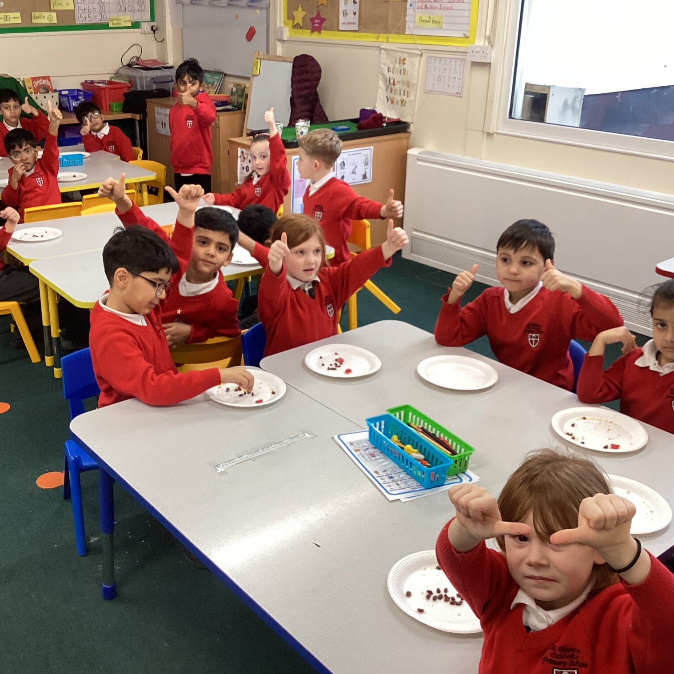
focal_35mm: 37
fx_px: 815
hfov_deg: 44.7
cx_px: 268
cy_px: 340
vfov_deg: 44.9
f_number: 2.4
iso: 125
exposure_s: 1/60
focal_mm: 3.3
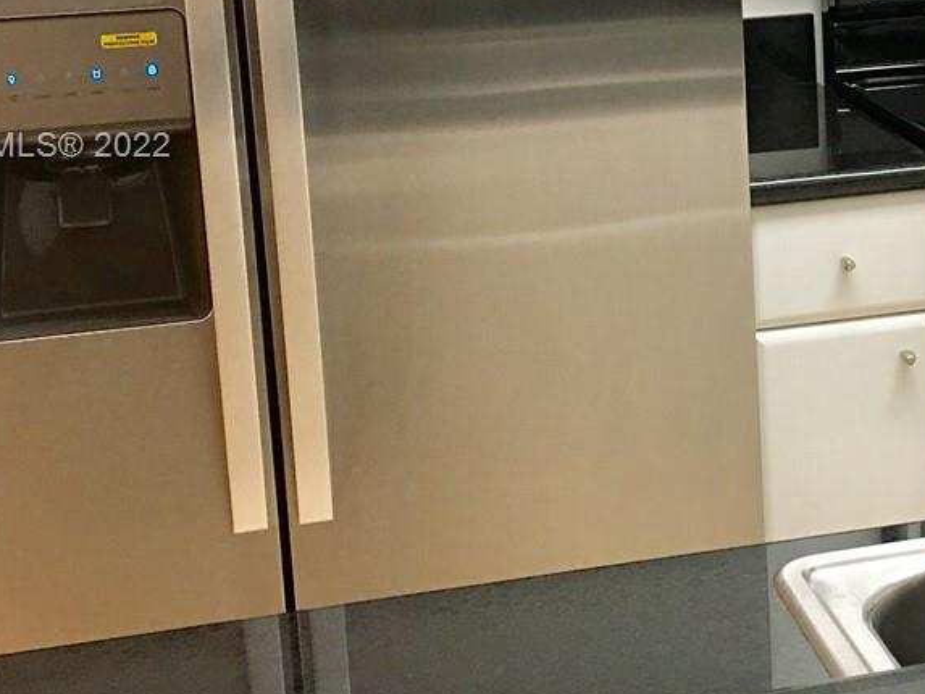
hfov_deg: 23.0
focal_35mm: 81
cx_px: 946
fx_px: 2165
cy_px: 148
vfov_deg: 18.1
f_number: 2.2
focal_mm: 4.15
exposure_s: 1/15
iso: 50
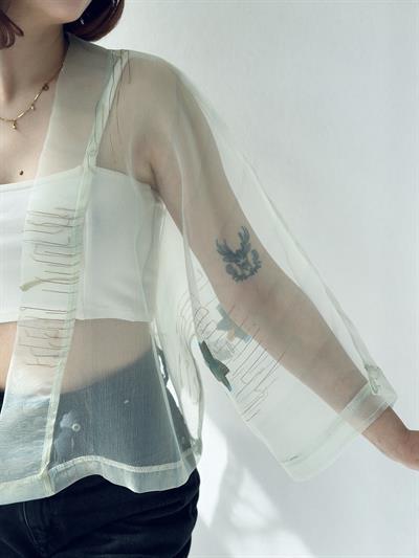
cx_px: 210
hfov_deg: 30.3
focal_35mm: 48
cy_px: 279
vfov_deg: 39.6
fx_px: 774
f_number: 1.78
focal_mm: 6.86
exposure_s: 1/1185
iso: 80
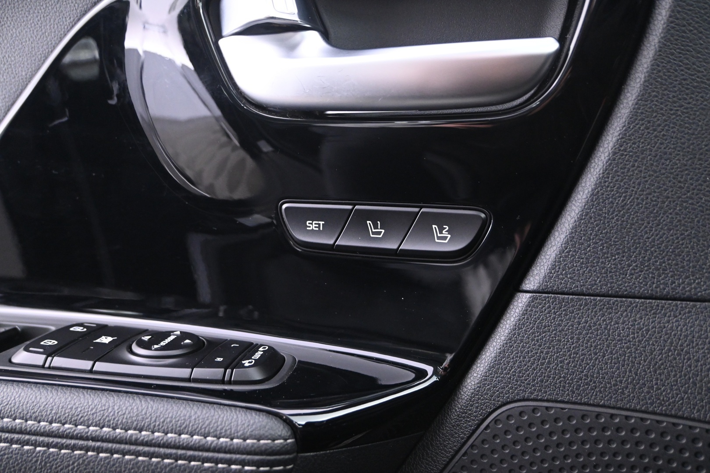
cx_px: 355
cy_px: 236
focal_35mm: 30
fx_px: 592
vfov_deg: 43.6
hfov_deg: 61.9
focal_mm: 20
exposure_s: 1/6
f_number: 3.8
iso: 2500
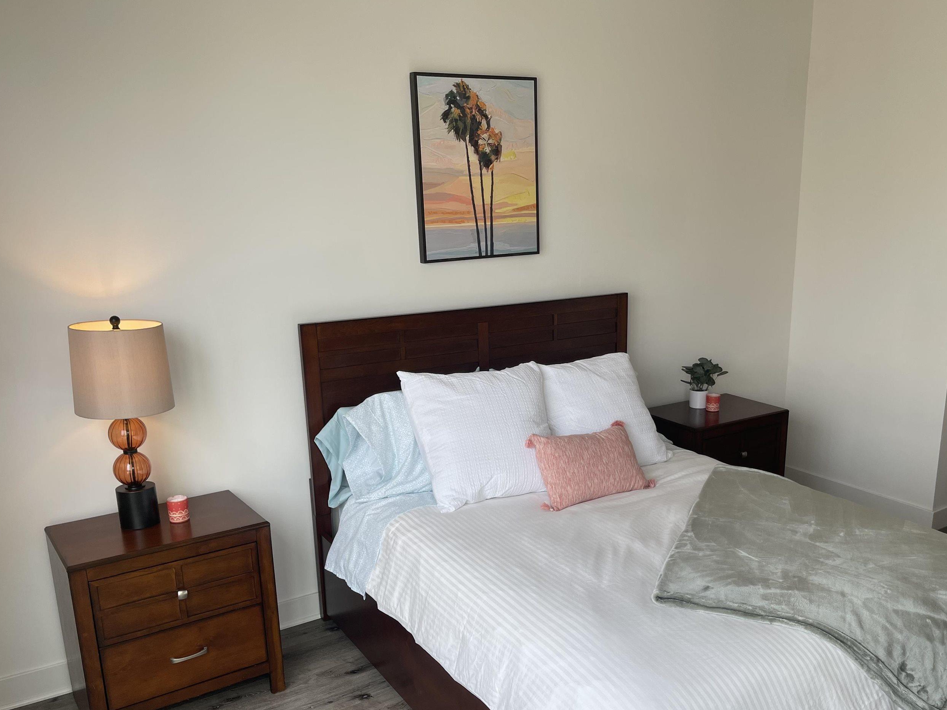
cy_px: 427
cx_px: 529
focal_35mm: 32
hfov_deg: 56.7
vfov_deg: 43.9
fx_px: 875
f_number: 1.6
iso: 32
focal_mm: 5.1
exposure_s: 1/259
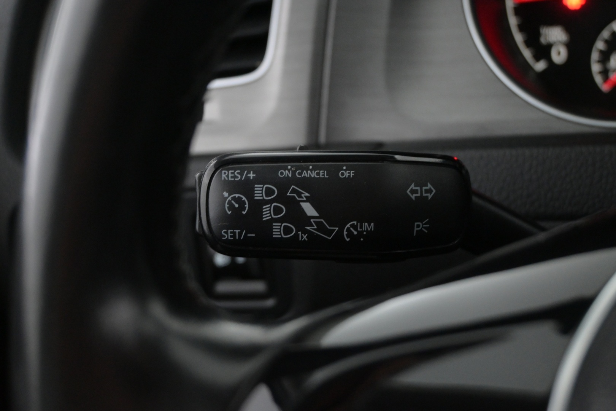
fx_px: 783
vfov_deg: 29.4
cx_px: 308
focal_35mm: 46
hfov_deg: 43.0
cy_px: 206
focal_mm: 30.5
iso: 3200
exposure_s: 1/50
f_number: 4.8
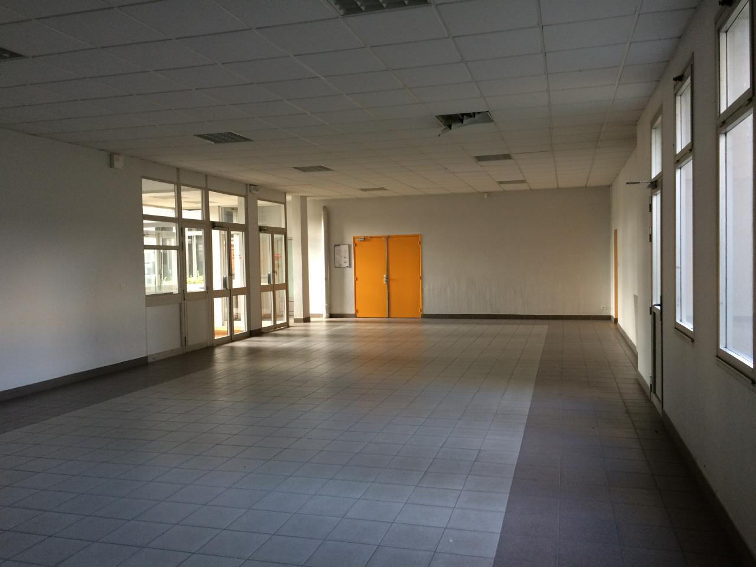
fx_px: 633
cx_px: 378
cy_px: 284
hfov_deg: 61.7
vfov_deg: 48.2
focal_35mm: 29
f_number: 2.2
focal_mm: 4.15
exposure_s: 1/33
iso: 100
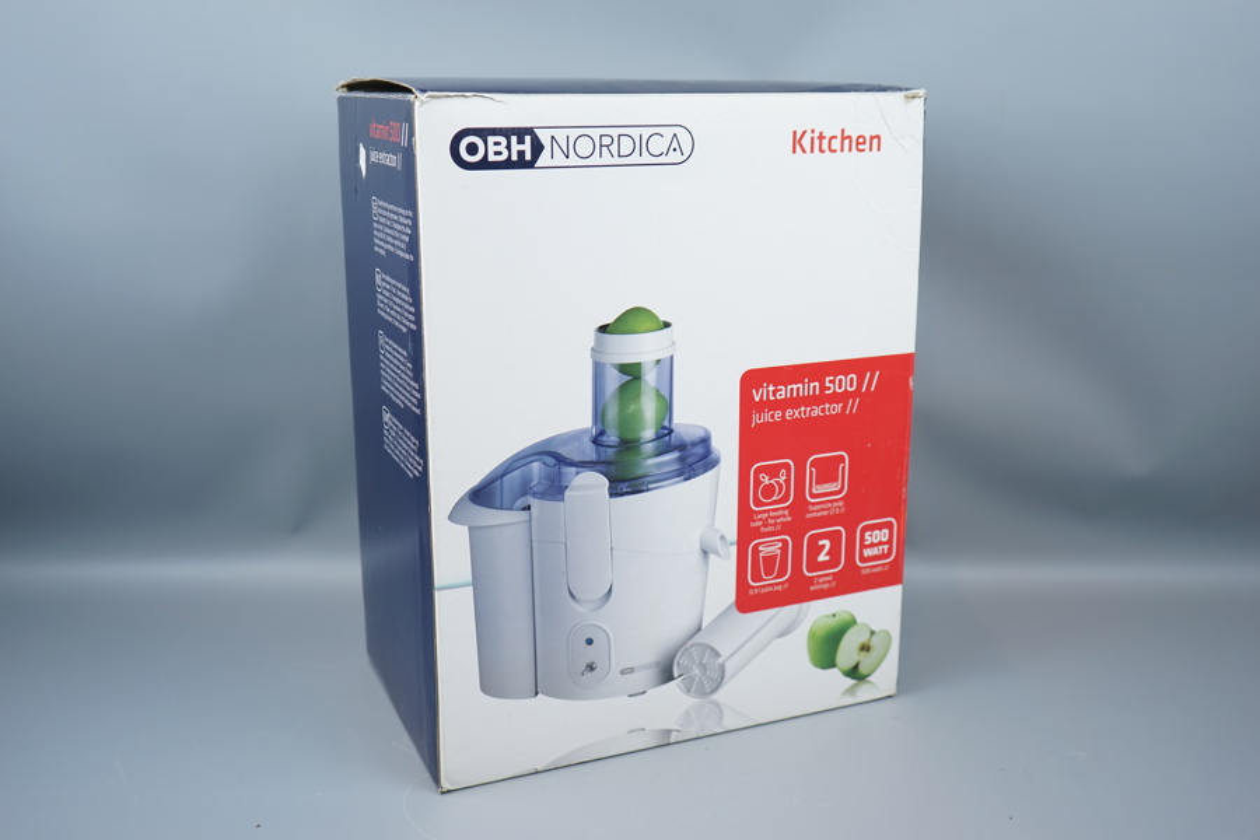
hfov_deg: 54.4
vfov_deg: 37.9
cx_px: 630
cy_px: 420
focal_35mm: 35
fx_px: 1225
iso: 100
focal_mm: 35
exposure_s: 1/60
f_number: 4.5
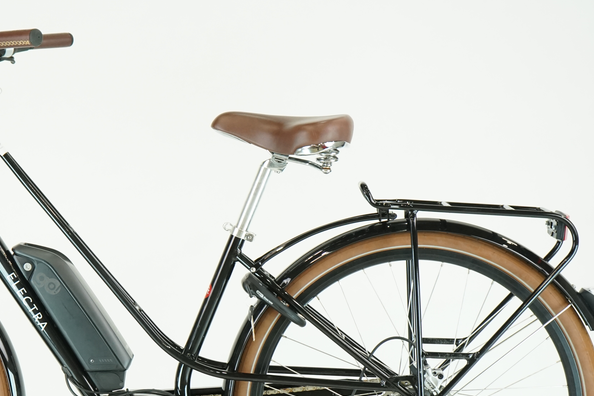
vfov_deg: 14.1
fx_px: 1600
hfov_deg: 20.9
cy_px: 272
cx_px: 150
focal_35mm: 97
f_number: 5.6
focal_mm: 54
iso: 1600
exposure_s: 1/200
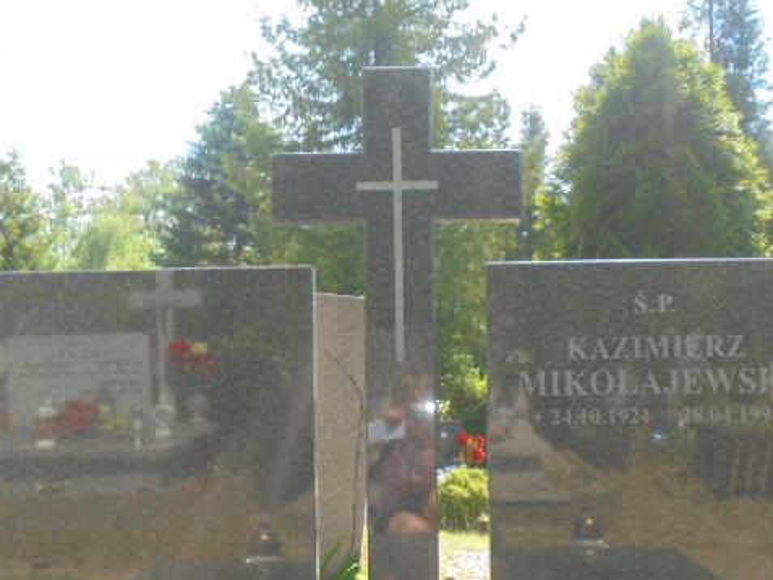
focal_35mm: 51
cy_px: 361
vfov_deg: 28.5
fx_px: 1139
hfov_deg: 37.5
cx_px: 402
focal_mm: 6.9
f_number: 4.2
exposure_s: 1/160
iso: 100
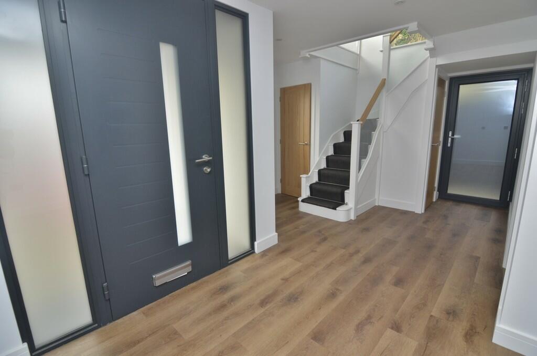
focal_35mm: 16
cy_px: 178
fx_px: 246
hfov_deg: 95.1
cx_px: 268
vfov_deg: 71.8
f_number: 5.6
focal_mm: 11
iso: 400
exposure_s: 1/60
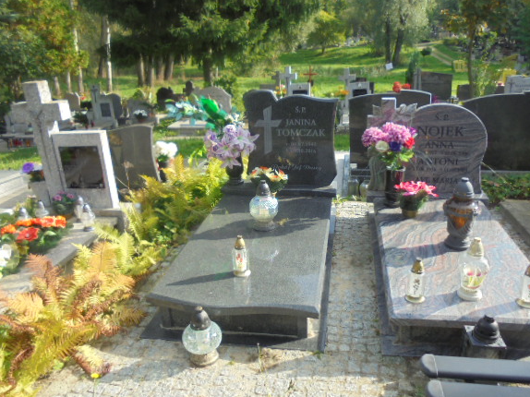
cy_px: 186
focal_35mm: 29
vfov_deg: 48.2
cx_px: 289
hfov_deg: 61.6
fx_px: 444
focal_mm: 4.6
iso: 100
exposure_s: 1/250
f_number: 3.5
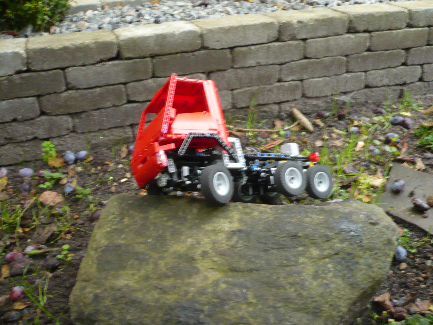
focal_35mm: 35
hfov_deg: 52.6
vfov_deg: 40.7
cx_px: 216
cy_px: 162
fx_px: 438
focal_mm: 5.8
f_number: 2.8
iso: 200
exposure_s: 1/30
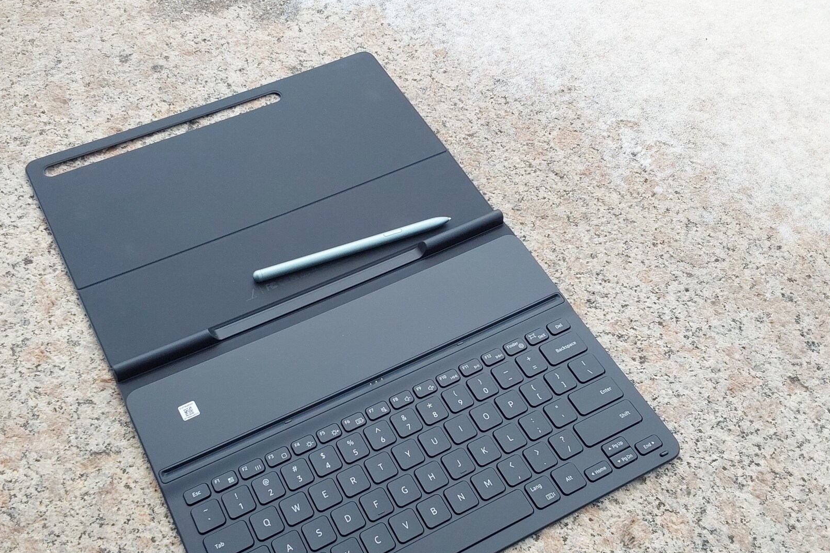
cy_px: 352
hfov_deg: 54.2
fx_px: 807
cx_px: 355
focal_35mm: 35
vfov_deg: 37.6
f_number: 1.9
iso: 64
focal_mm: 2.91
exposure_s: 1/100
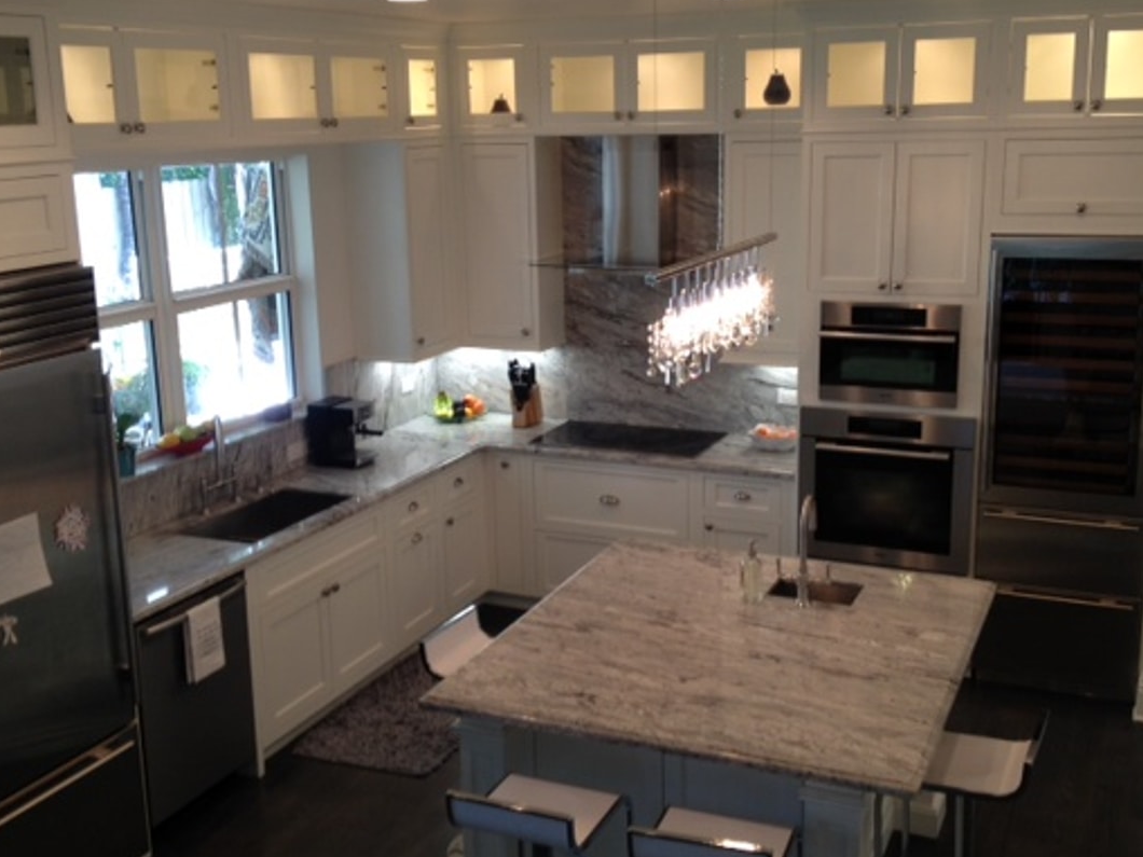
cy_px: 412
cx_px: 570
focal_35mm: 44
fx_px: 1453
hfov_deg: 42.9
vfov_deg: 32.9
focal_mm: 4.28
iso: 64
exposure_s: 1/24
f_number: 2.4
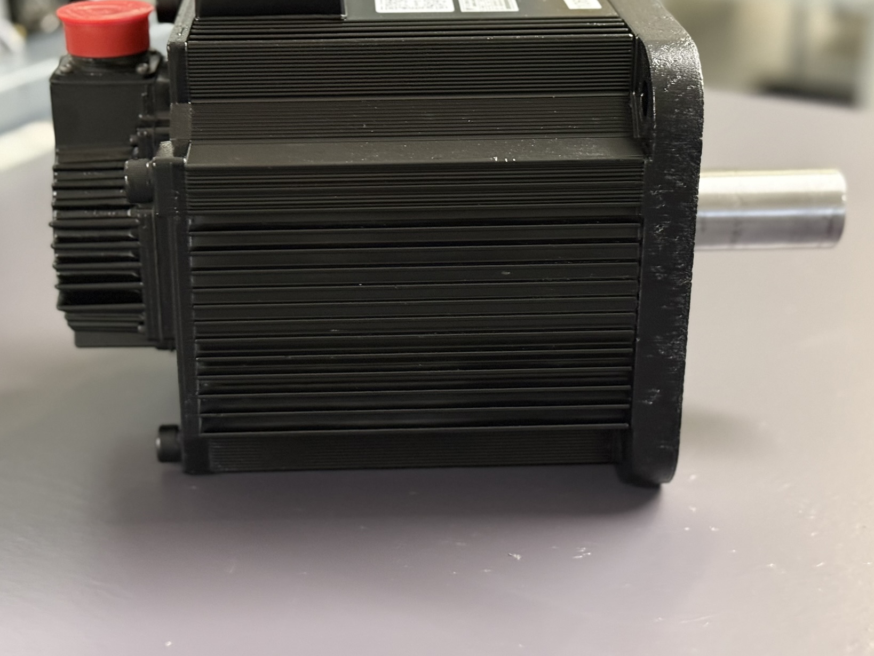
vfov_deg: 24.4
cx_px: 384
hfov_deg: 32.1
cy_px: 252
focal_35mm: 60
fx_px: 1515
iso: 640
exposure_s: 1/25
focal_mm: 6.76
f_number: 1.78
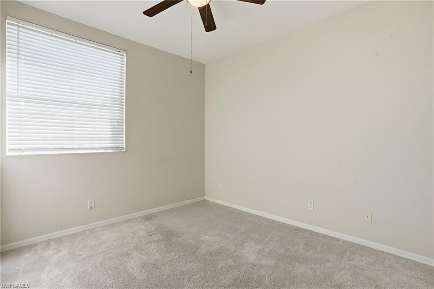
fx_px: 193
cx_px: 217
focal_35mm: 16
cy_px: 144
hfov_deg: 96.8
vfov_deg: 73.7
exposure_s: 1/320
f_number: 9
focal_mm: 16
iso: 400
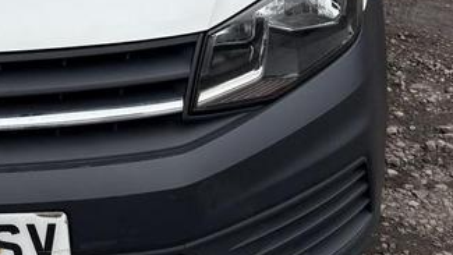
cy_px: -64
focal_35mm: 78
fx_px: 937
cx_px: 61
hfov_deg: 26.4
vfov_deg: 14.9
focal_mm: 5.96
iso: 50
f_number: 1.6
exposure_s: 1/3279
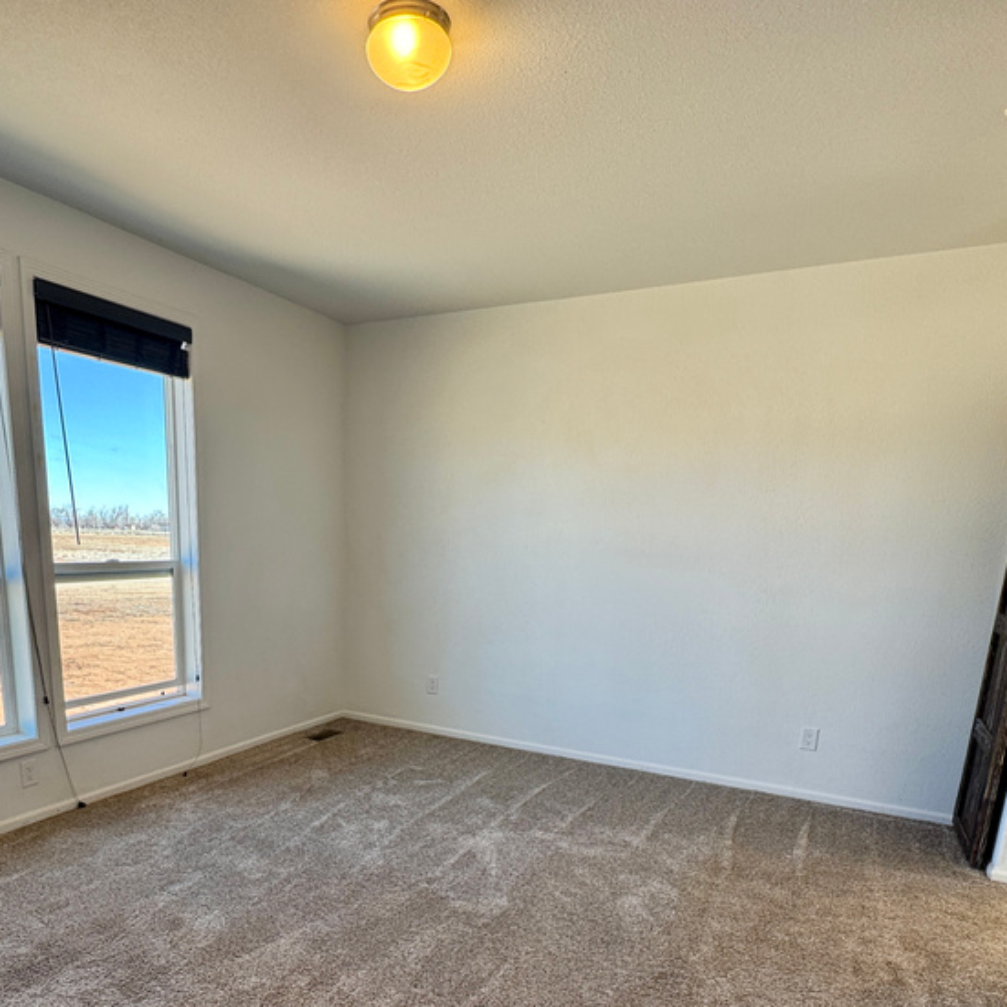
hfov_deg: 66.7
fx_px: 757
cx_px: 411
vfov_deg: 64.9
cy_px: 698
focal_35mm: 23
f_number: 2.2
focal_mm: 2.22
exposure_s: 1/120
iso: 50
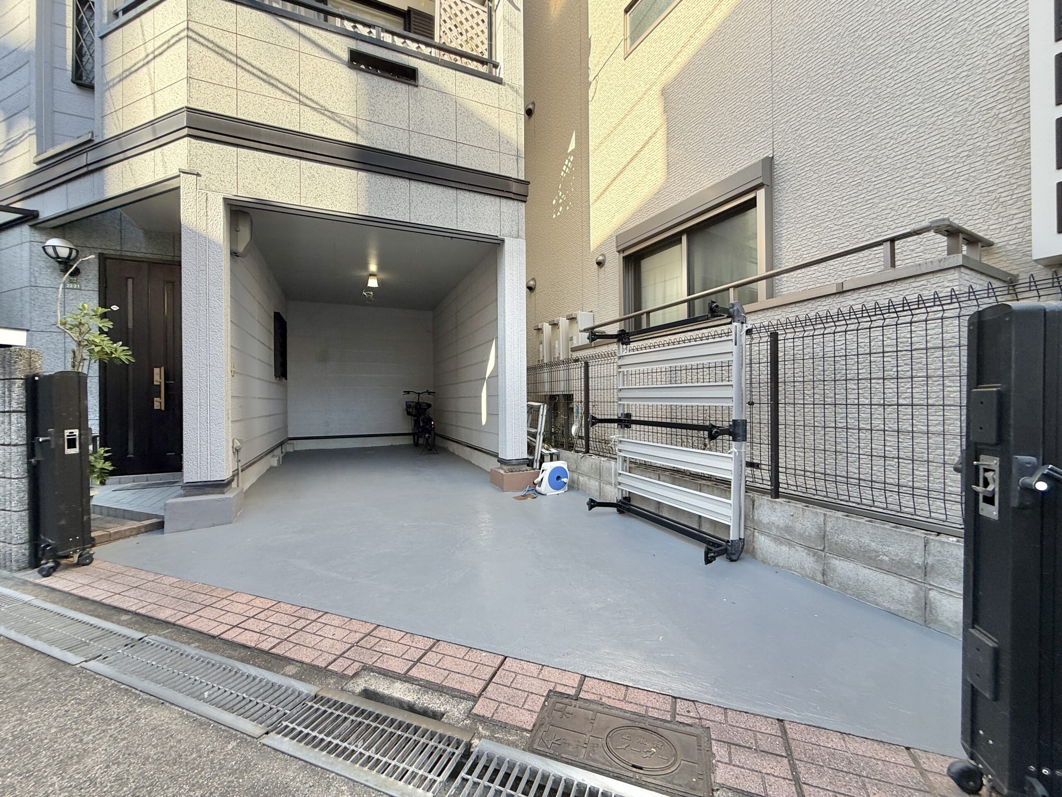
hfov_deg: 102.1
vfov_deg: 85.7
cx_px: 531
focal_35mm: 14
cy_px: 398
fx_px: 430
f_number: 2.2
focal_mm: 2.22
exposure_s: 1/222
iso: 50
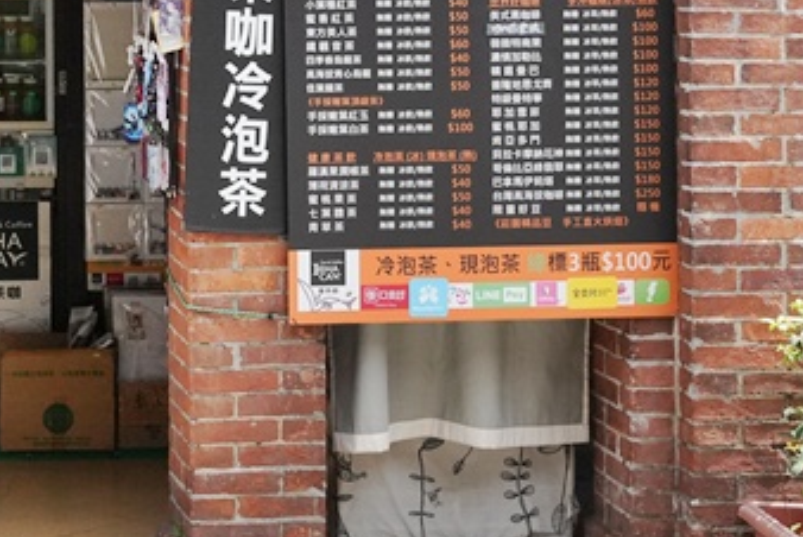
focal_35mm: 116
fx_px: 2588
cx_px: -147
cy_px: -63
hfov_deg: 16.9
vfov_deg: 11.7
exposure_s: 1/2500
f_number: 9
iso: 3200
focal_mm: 38.3
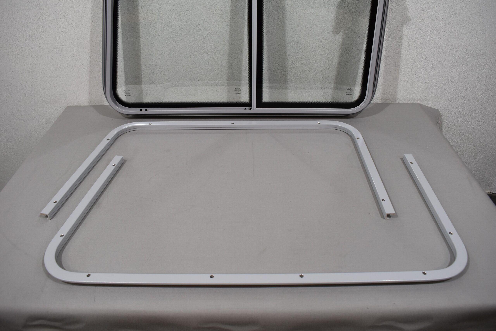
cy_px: 166
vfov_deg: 47.9
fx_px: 372
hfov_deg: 67.4
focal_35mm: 27
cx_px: 248
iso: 400
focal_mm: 18
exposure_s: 1/125
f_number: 5.6
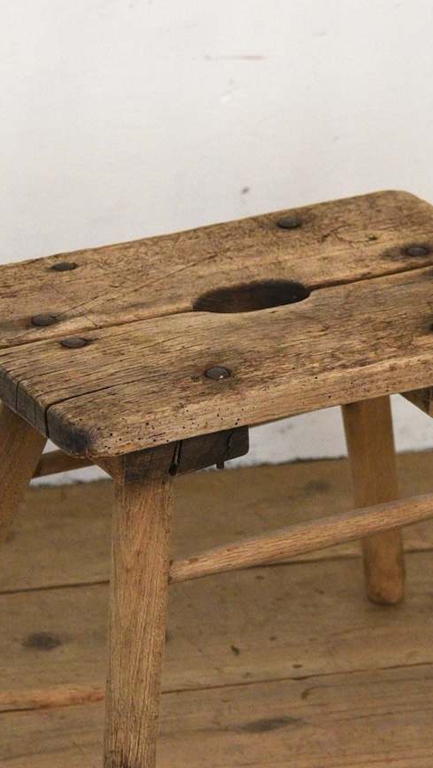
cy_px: 347
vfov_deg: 14.9
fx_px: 2937
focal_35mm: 144
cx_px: 312
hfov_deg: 8.4
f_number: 4
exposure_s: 1/60
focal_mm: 55
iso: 3200
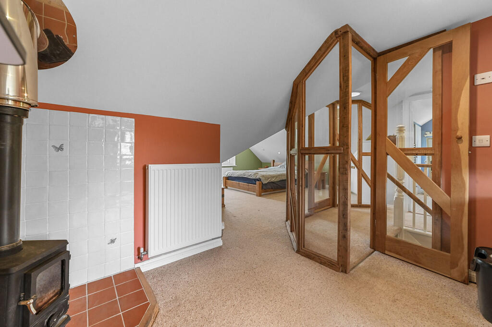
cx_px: 246
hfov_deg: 104.3
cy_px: 164
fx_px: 191
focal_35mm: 14
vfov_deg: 81.1
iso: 400
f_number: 8
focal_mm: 14
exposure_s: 1/2.5
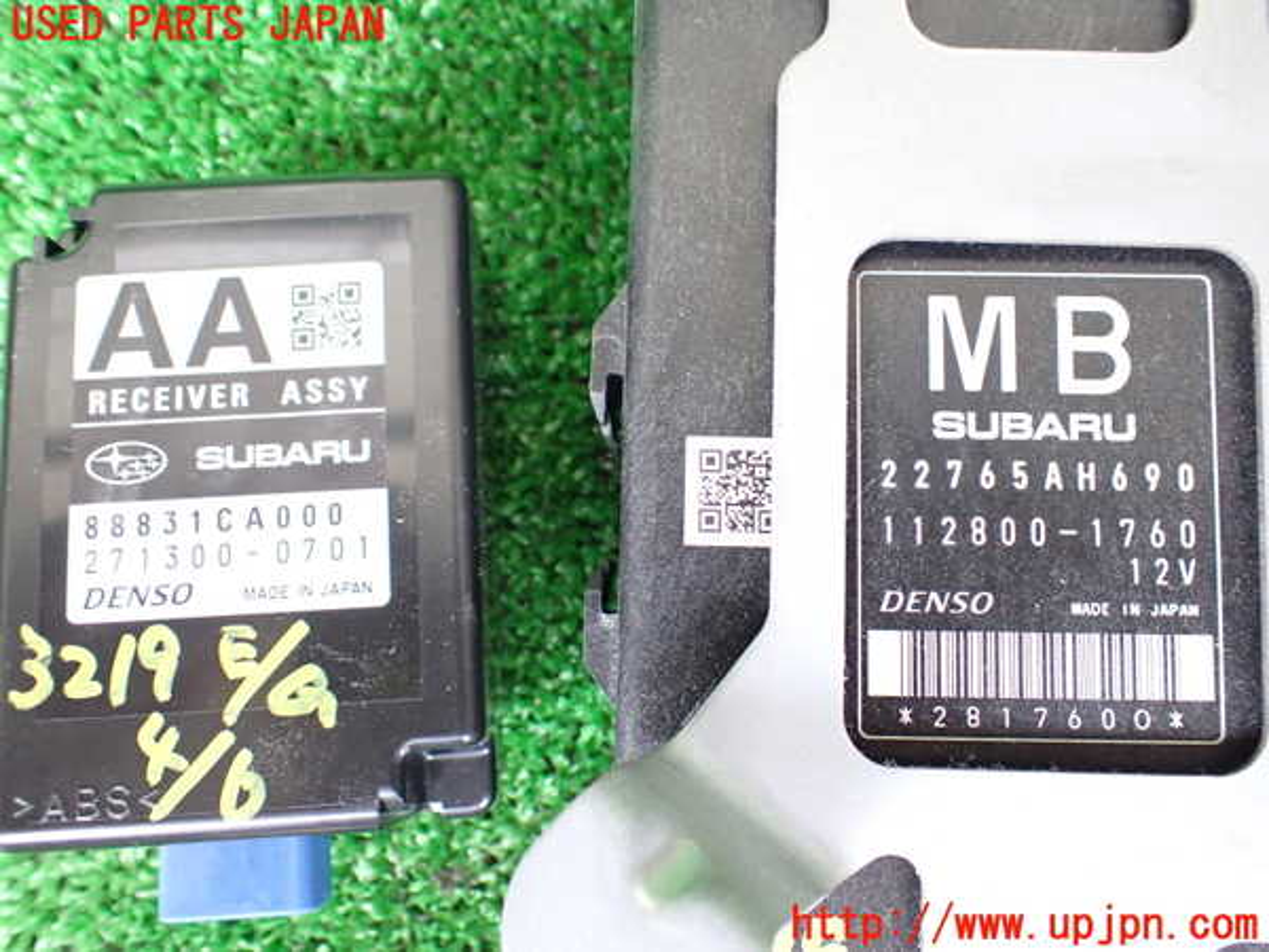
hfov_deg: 60.0
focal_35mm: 30
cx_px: 634
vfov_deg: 46.8
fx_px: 1100
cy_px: 476
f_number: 2.3
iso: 800
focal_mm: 5.4
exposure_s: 1/100
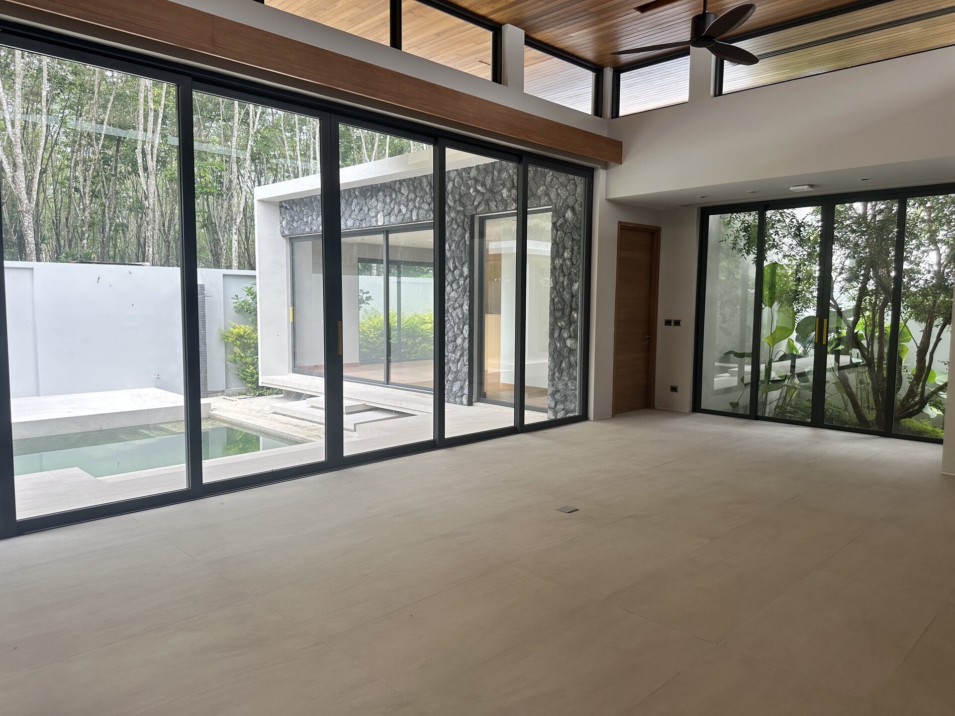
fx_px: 662
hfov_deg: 71.6
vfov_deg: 56.8
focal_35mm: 24
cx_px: 478
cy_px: 358
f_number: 1.78
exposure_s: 1/275
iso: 80
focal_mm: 6.86
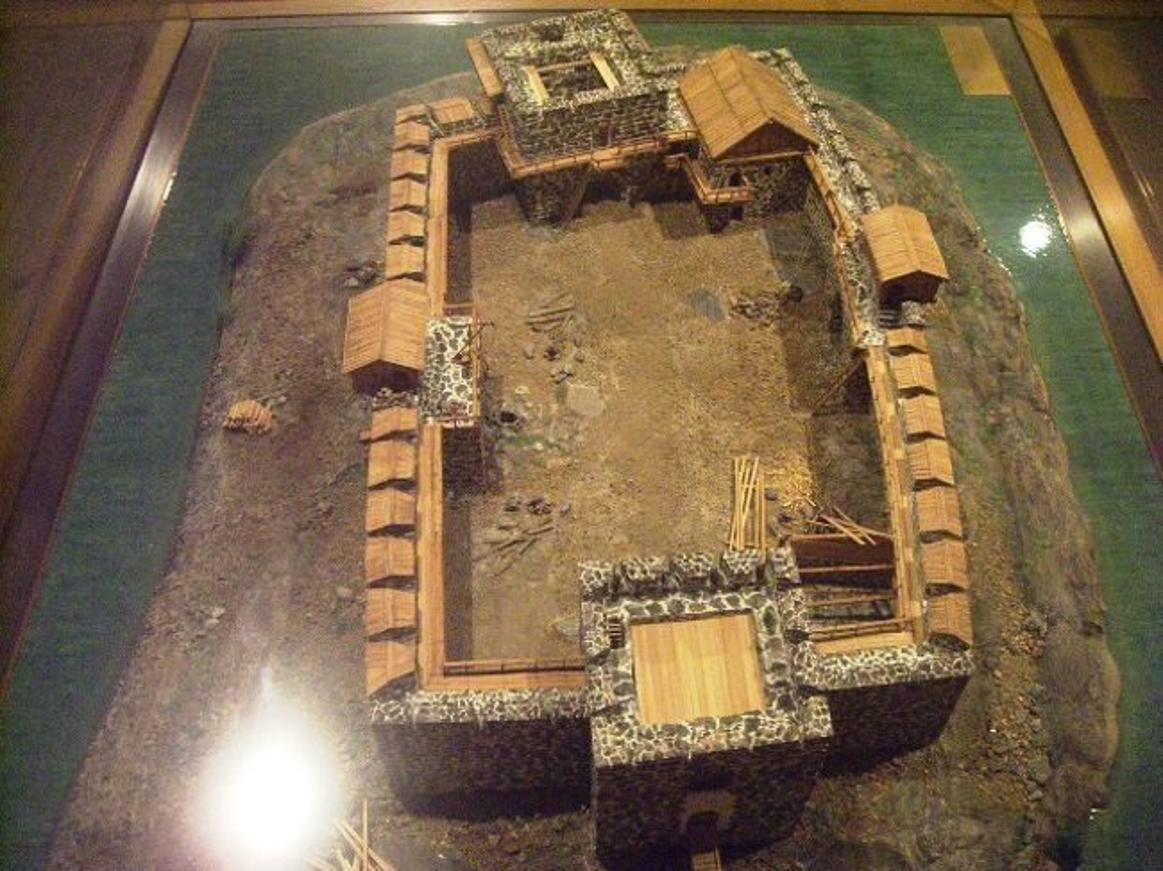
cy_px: 436
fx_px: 1276
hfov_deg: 49.0
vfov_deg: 37.7
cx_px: 582
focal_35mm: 38
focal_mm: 6.2
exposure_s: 1/40
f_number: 2.7
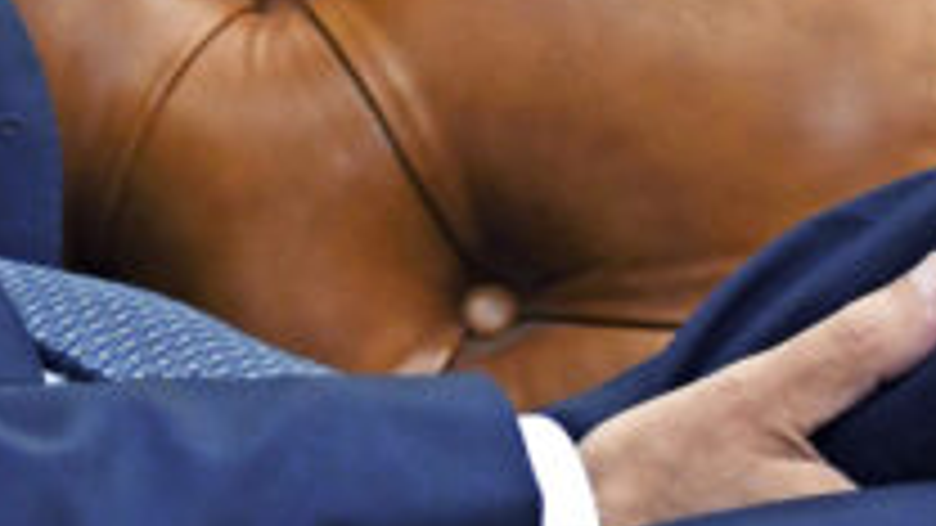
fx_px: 12639
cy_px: -481
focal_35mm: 509
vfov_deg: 2.4
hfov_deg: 4.2
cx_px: 252
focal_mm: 75
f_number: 3.2
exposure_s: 1/160
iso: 2000
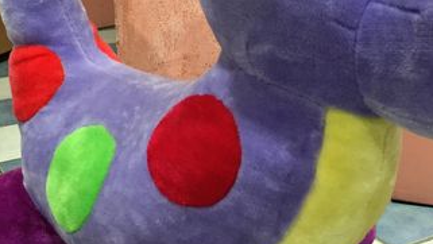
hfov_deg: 35.4
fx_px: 678
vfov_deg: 20.4
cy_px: 86
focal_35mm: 59
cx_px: 206
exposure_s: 1/30
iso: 250
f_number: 2.2
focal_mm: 4.15
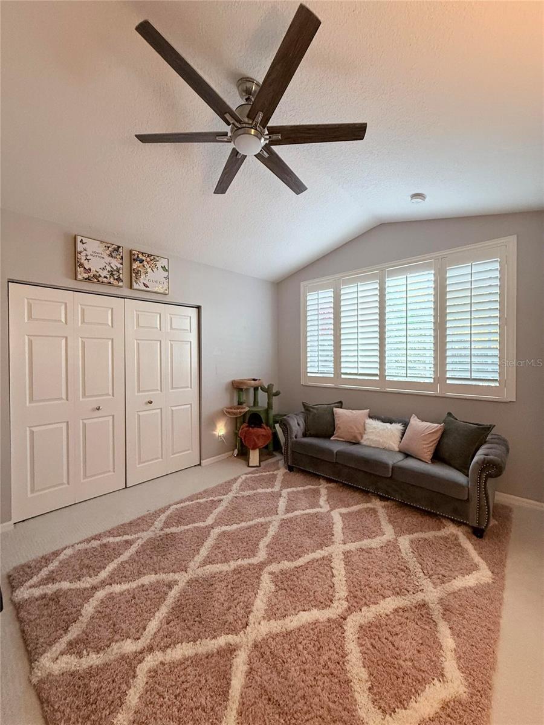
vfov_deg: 102.1
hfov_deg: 85.7
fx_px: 293
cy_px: 362
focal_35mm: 14
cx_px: 272
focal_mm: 2.22
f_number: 2.2
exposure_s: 1/60
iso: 400
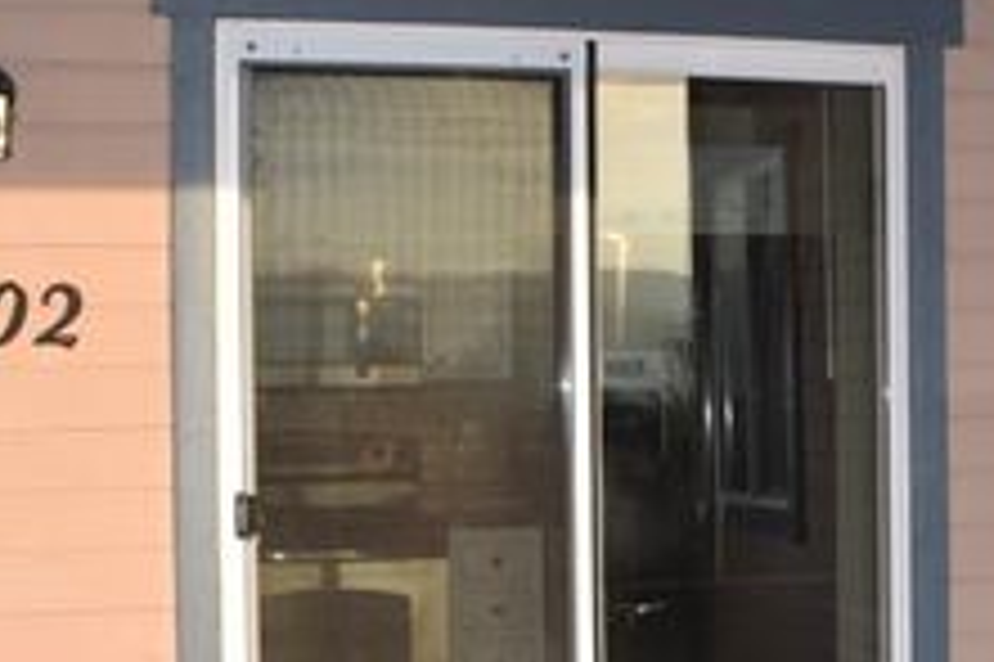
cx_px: 760
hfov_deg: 19.3
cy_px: 480
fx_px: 2901
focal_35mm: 105
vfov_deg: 13.0
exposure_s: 1/200
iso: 100
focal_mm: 31
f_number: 7.1
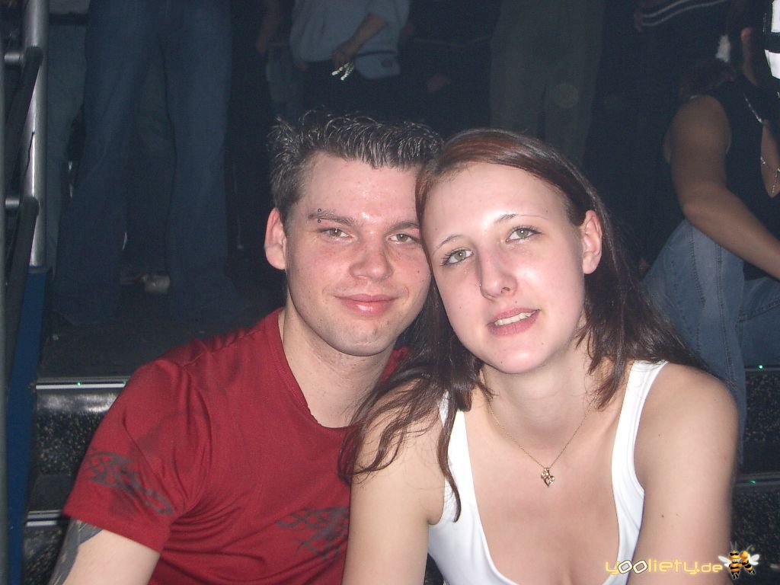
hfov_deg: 38.9
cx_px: 390
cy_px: 292
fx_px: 1104
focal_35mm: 49
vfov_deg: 29.7
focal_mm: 8.2
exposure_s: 1/40
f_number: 3.1
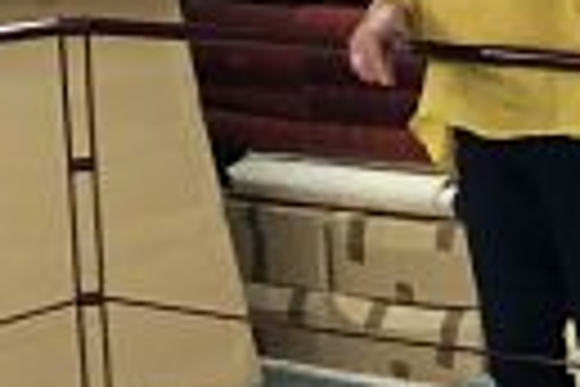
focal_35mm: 150
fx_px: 2416
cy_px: 56
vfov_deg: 9.1
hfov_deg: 11.8
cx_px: 1279
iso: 100
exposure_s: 1/17
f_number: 1.8
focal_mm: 4
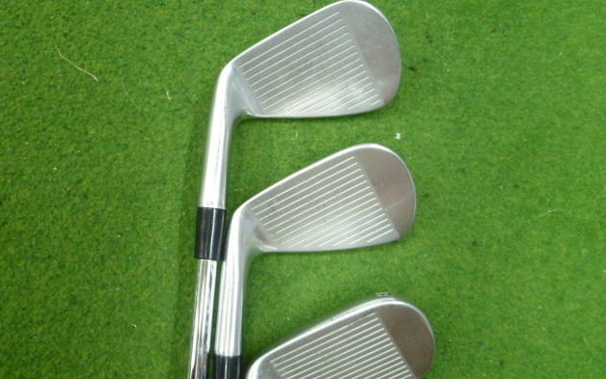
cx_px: 299
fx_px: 446
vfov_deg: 46.0
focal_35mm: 27
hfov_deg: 68.4
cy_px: 201
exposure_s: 1/25
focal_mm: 4.5
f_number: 2.8
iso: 400
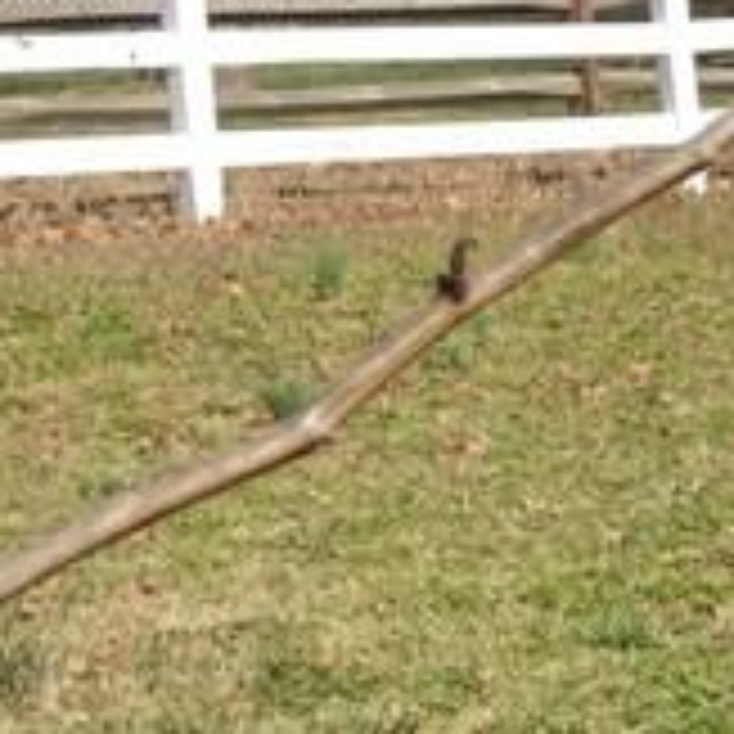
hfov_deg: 9.1
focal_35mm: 161
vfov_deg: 10.8
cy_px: 743
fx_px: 3862
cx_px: 2076
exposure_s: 1/1241
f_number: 2.2
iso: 25
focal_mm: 4.15
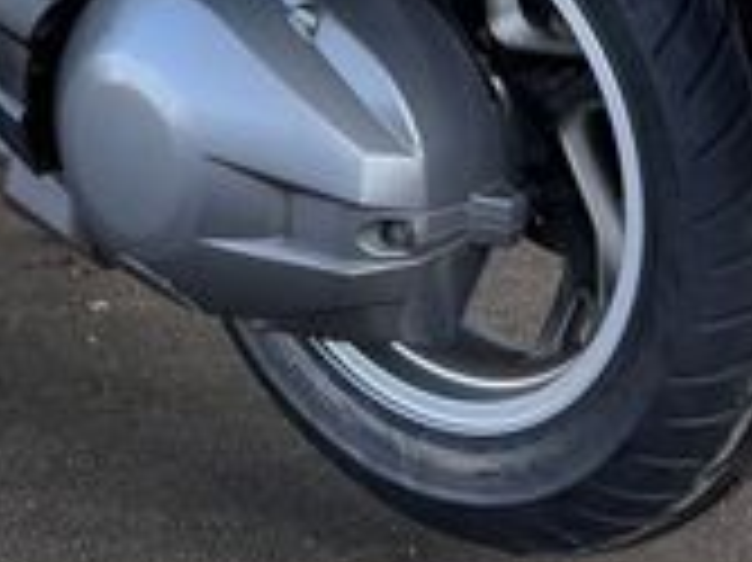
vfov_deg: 14.2
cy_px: -450
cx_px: 68
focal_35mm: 92
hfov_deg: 20.9
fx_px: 1997
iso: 64
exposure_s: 1/301
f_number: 1.78
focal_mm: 6.76
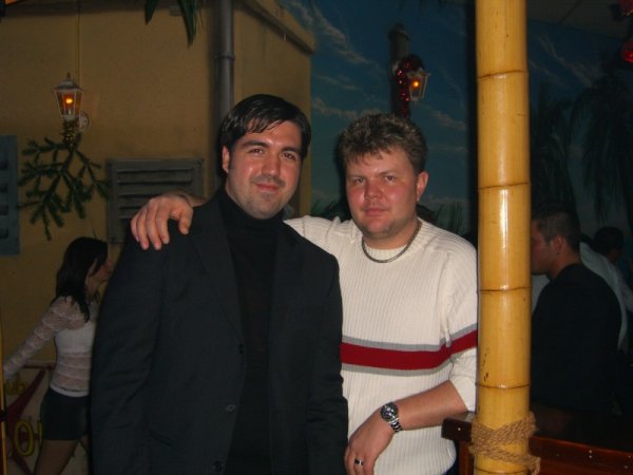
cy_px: 238
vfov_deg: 31.5
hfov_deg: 41.2
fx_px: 841
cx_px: 316
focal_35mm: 46
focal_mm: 9.5
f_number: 3.1
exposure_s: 1/60
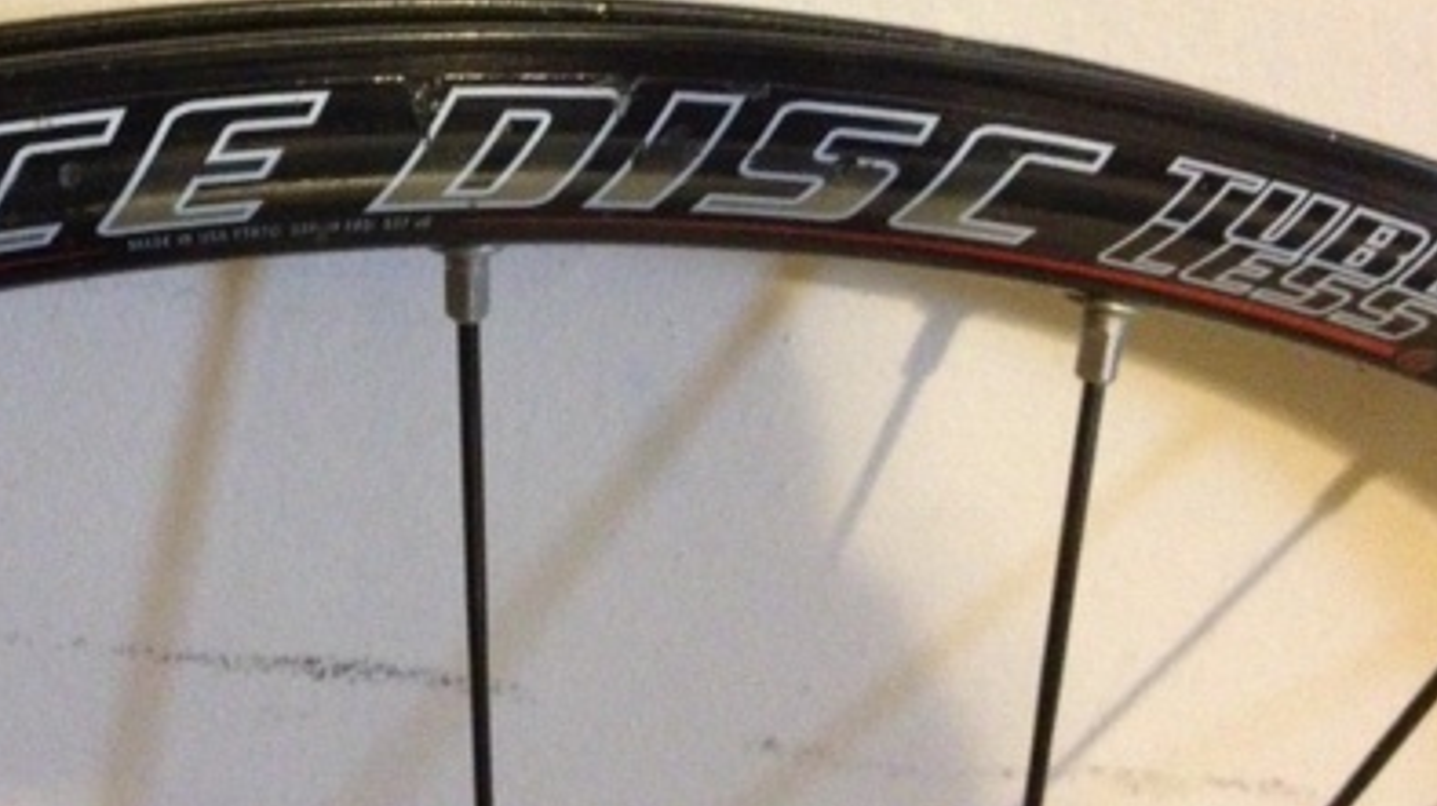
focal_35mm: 62
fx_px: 2361
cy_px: 284
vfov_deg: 19.3
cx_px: 481
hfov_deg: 33.6
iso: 800
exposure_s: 1/15
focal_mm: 4.28
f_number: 2.4
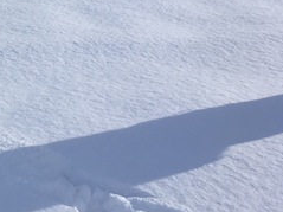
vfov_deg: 14.9
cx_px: -173
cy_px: -19
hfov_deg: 17.6
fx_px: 793
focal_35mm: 97
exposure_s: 1/1876
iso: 25
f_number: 2.2
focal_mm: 4.15
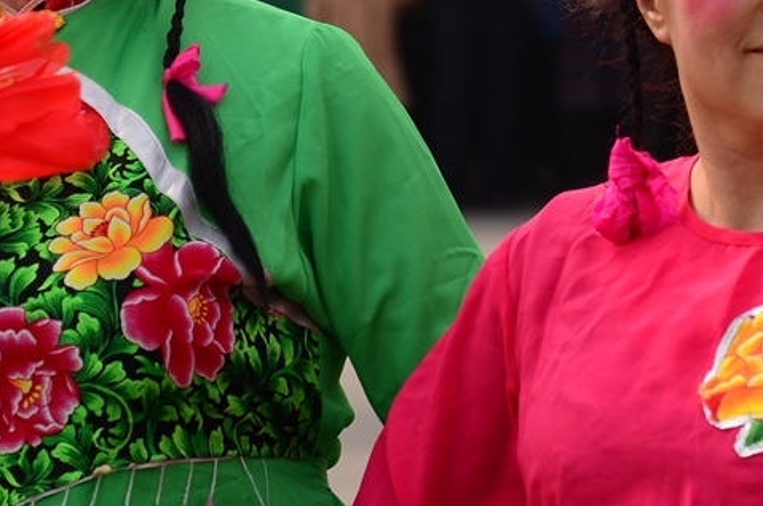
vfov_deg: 6.1
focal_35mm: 224
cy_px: -26
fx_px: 4740
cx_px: 361
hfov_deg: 9.2
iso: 100
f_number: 3.5
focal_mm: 70
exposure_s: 1/640
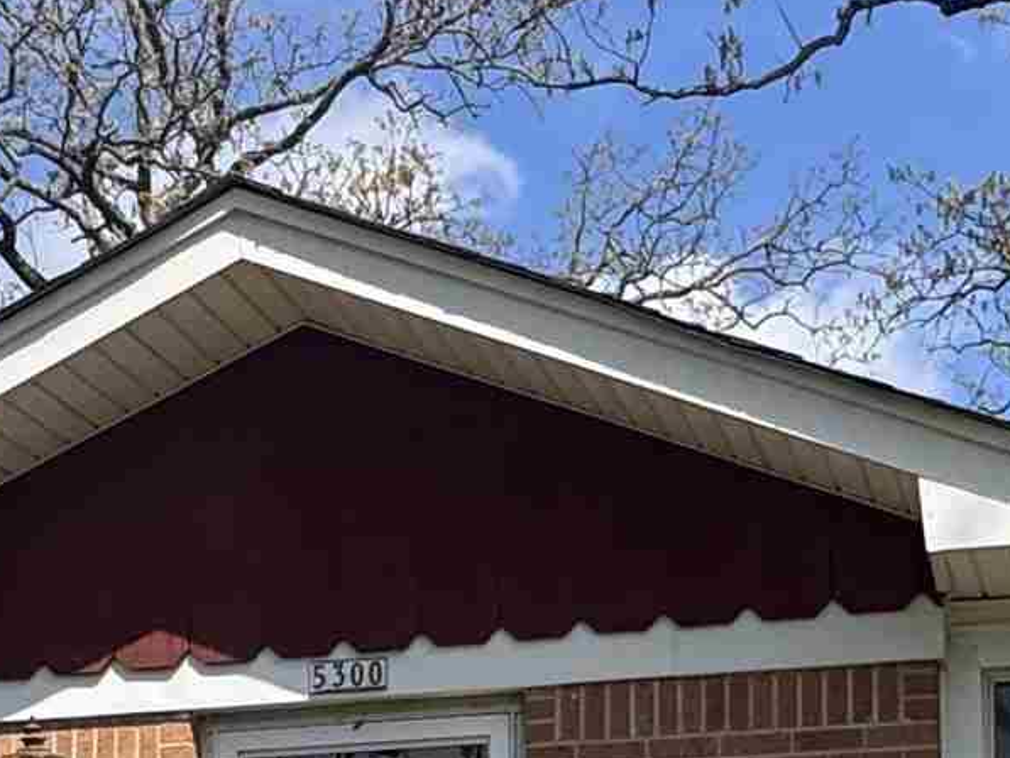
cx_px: 626
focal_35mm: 72
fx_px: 2101
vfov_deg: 17.9
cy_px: 1200
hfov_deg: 26.9
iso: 40
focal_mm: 2.22
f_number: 2.2
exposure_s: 1/1506
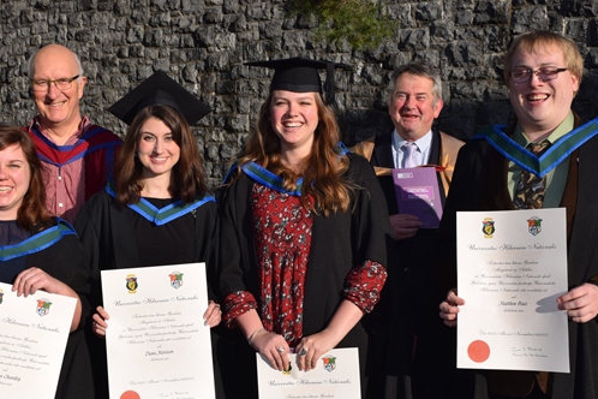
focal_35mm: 54
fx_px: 897
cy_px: 216
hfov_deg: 36.8
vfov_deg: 25.1
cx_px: 257
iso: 100
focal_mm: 28
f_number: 13
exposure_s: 1/200
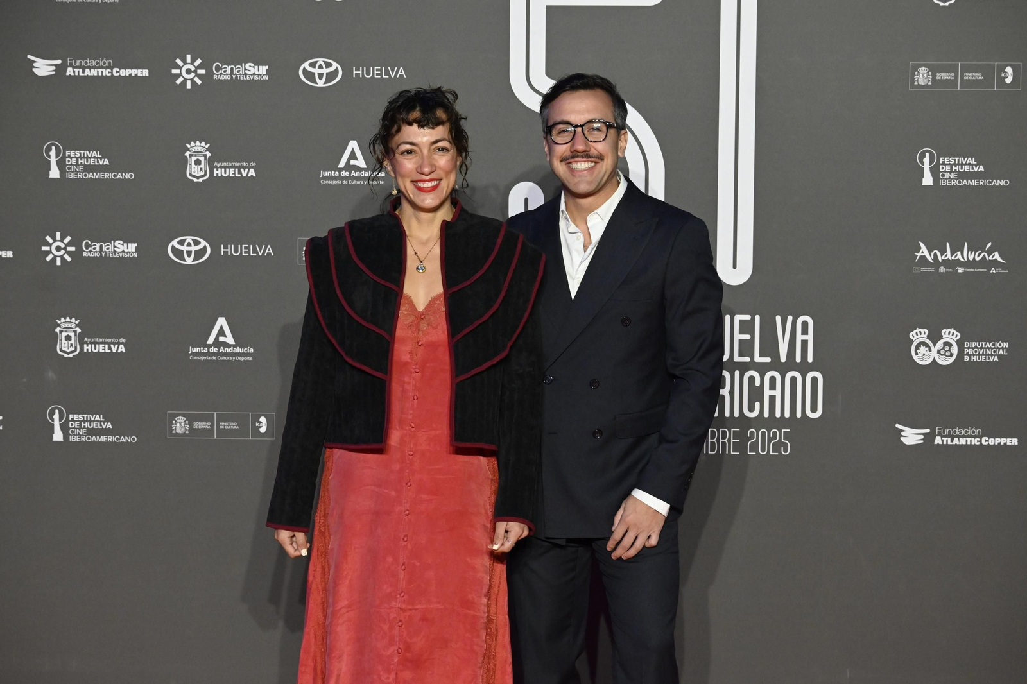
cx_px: 514
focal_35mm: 87
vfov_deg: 15.7
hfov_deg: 23.4
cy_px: 342
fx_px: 2481
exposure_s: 1/320
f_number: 6.3
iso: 4000
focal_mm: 58
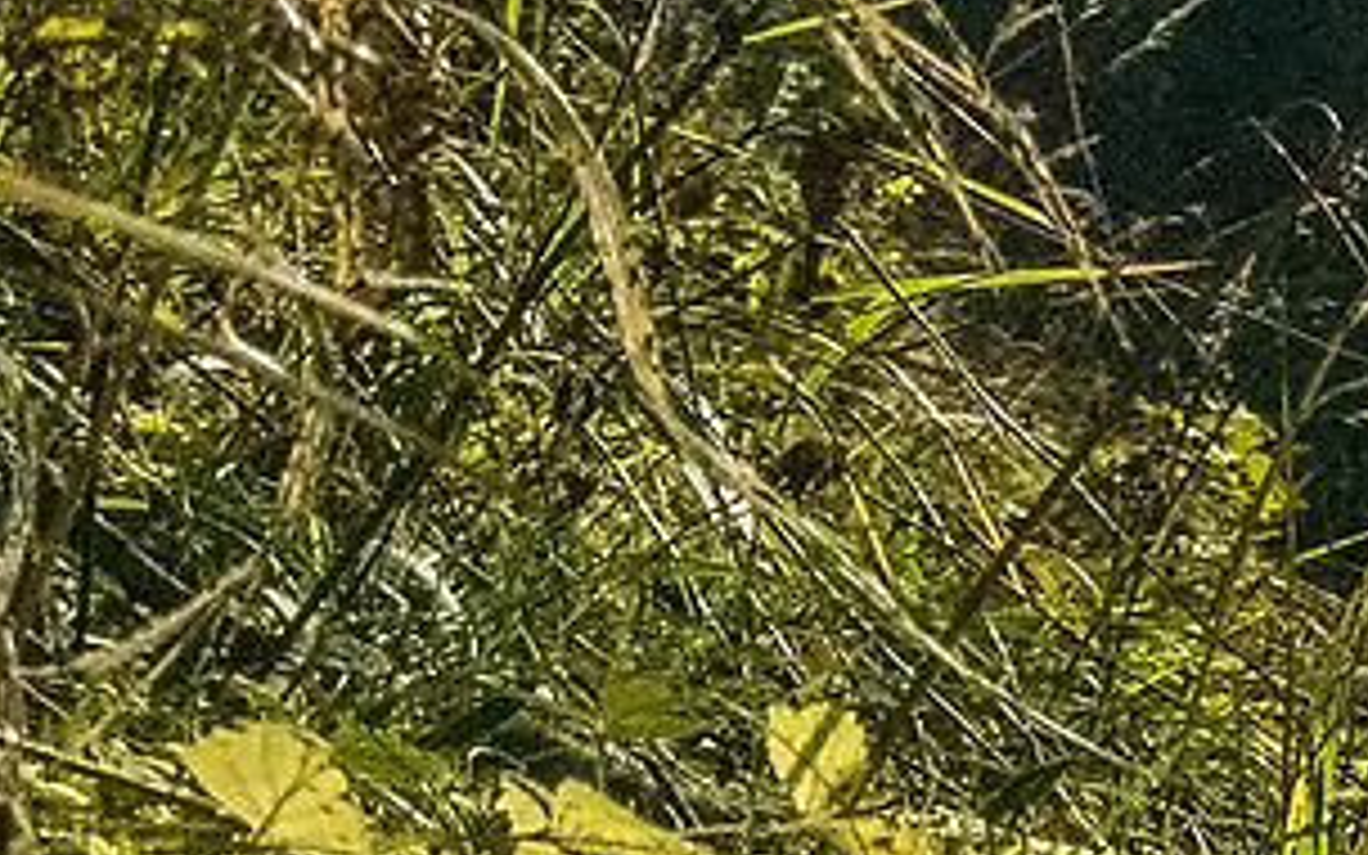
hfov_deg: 9.4
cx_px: 3560
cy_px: 144
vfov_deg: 6.8
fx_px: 7196
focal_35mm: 193
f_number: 10
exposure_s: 1/2000
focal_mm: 16
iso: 800
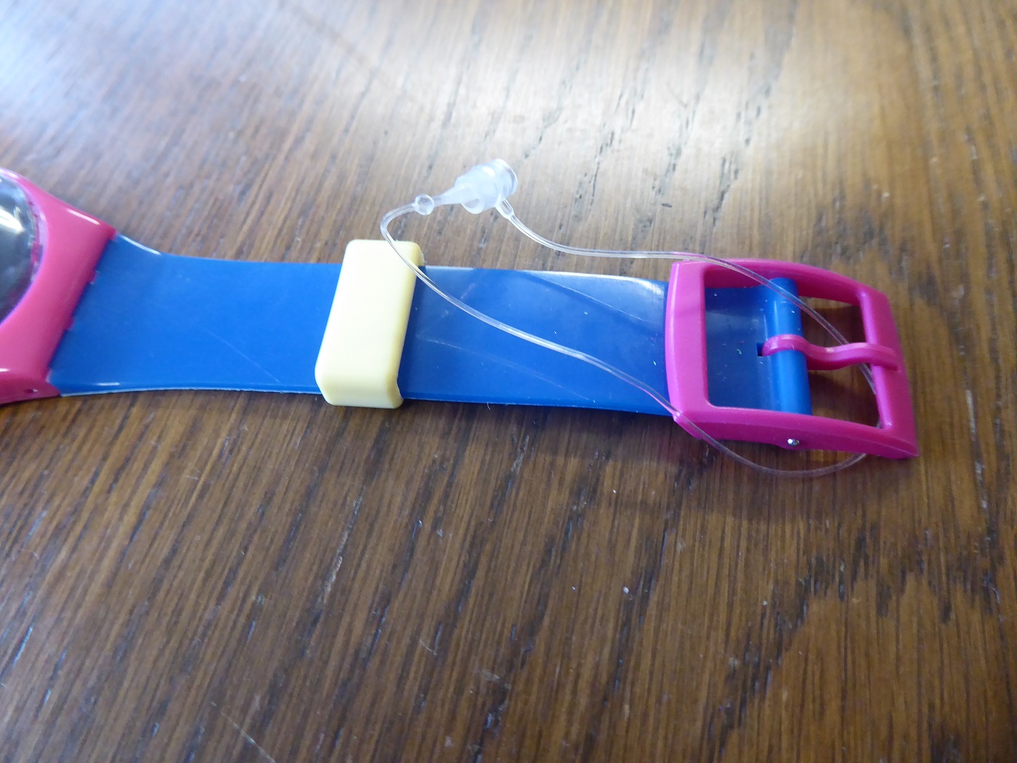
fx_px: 734
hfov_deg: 69.4
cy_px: 382
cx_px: 508
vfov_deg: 54.9
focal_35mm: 25
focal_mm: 4.3
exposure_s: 1/20
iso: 400
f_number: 3.3
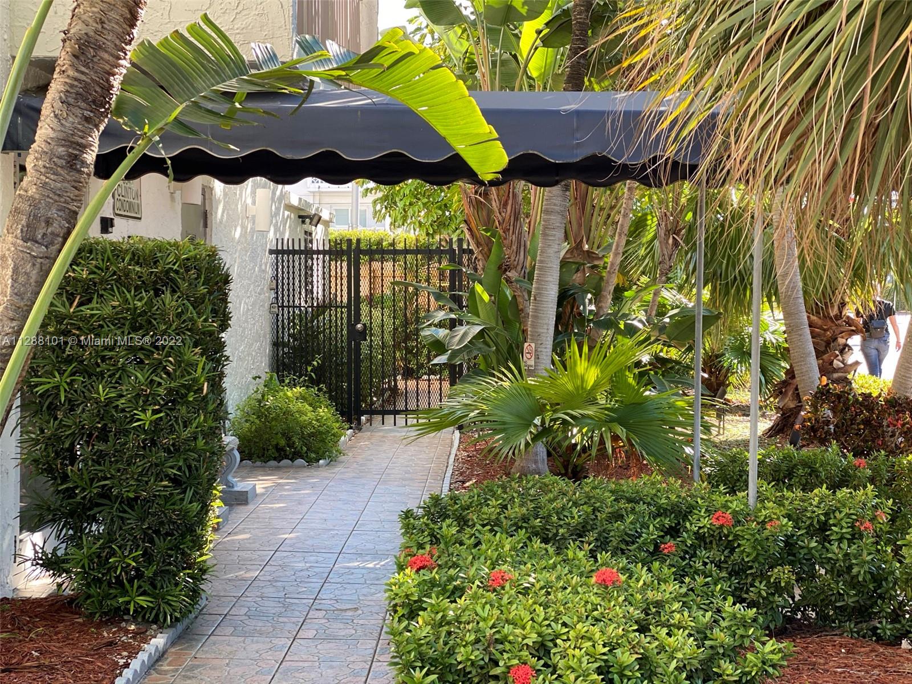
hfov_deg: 36.8
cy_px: 342
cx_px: 456
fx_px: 1370
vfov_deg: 28.0
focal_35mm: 52
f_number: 2
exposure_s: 1/122
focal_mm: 6
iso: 32
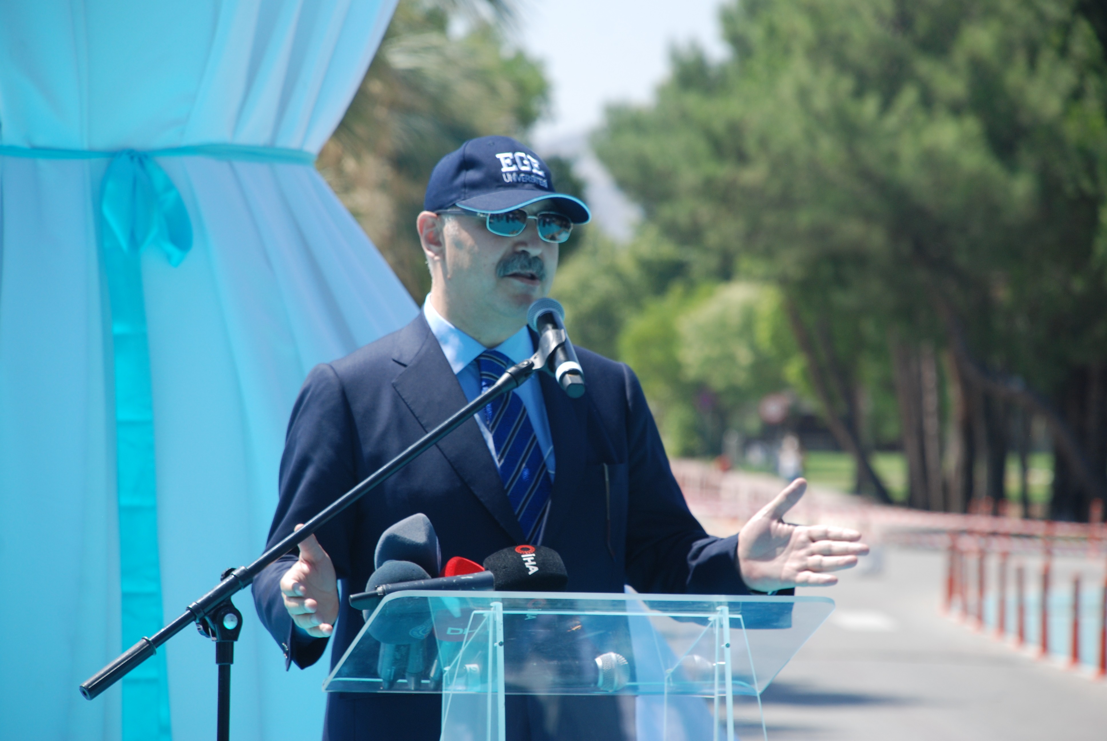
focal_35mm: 202
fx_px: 6234
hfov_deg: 10.1
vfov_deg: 6.8
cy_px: 370
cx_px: 554
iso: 200
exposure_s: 1/320
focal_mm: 135
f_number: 5.6
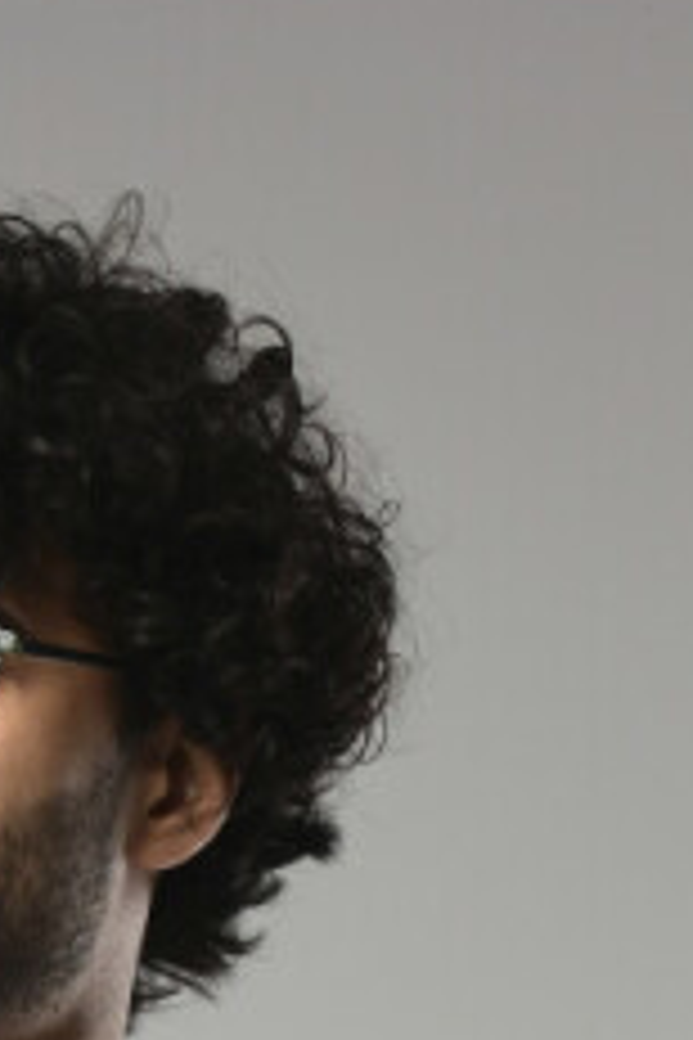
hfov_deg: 5.7
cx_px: -752
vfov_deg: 8.3
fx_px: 6756
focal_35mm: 234
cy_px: 2130
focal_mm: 45
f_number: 5.6
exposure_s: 1/125
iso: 400
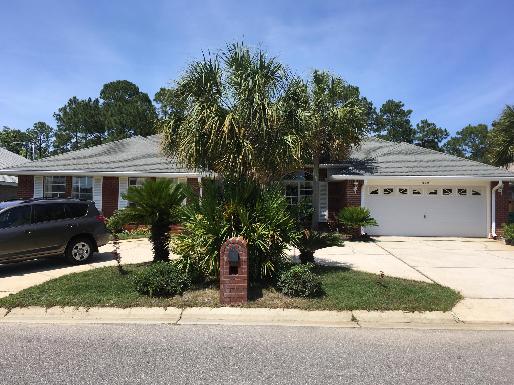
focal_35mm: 29
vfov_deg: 48.2
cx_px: 257
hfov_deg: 61.7
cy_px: 192
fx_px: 431
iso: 25
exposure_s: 1/1425
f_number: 2.2
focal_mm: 4.15
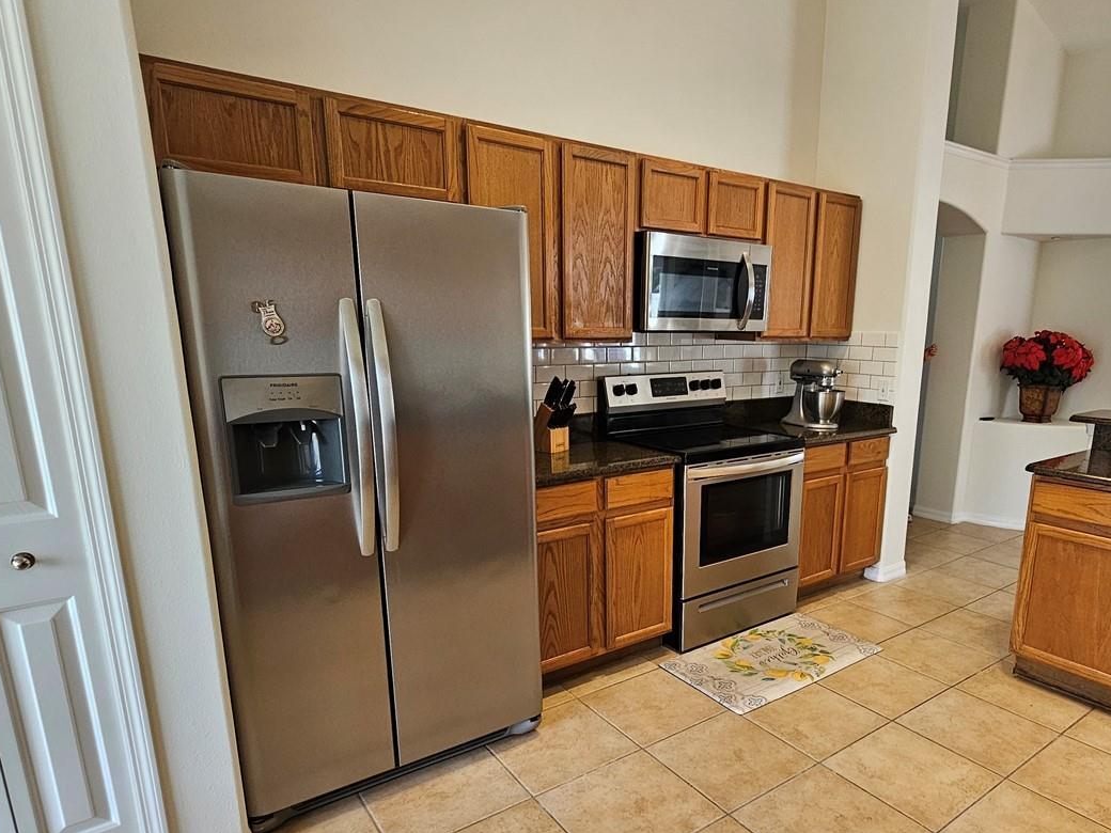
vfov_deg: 65.6
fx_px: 642
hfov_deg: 80.9
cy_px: 485
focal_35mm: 20
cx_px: 658
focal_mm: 2.2
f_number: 2.2
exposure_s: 1/60
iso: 100
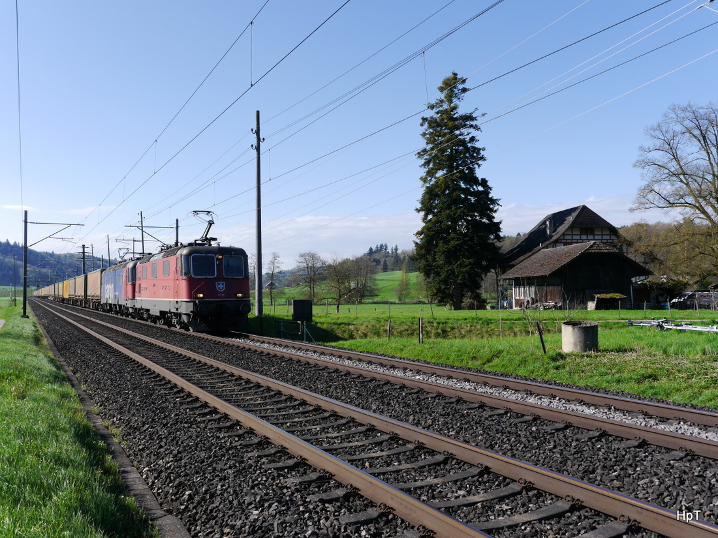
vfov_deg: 44.2
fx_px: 664
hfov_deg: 56.8
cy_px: 269
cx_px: 359
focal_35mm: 32
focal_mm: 16
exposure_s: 1/400
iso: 160
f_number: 7.1
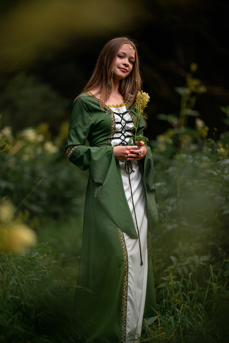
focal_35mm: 105
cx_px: 114
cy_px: 172
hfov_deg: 13.1
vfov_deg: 19.4
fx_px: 1001
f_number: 1.4
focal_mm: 105
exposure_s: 1/800
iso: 100
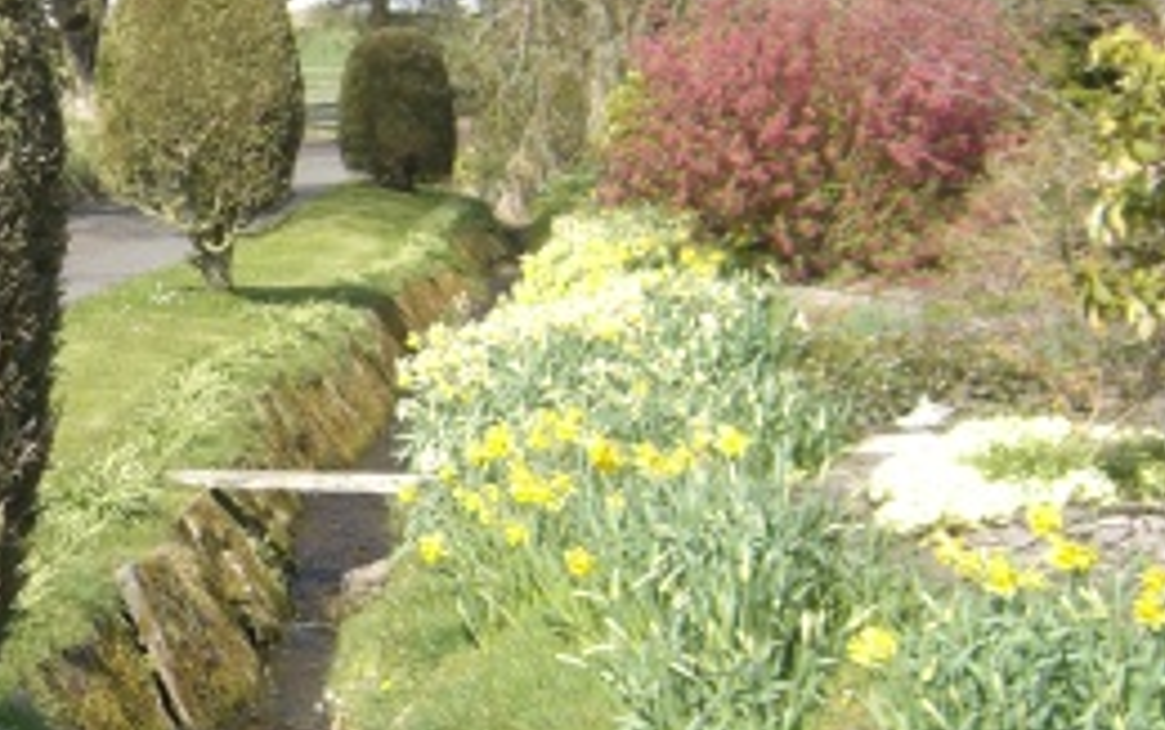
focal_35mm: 99
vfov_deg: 13.2
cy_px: 475
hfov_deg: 20.5
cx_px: 112
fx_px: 3146
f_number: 2.8
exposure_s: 1/800
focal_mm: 7.9
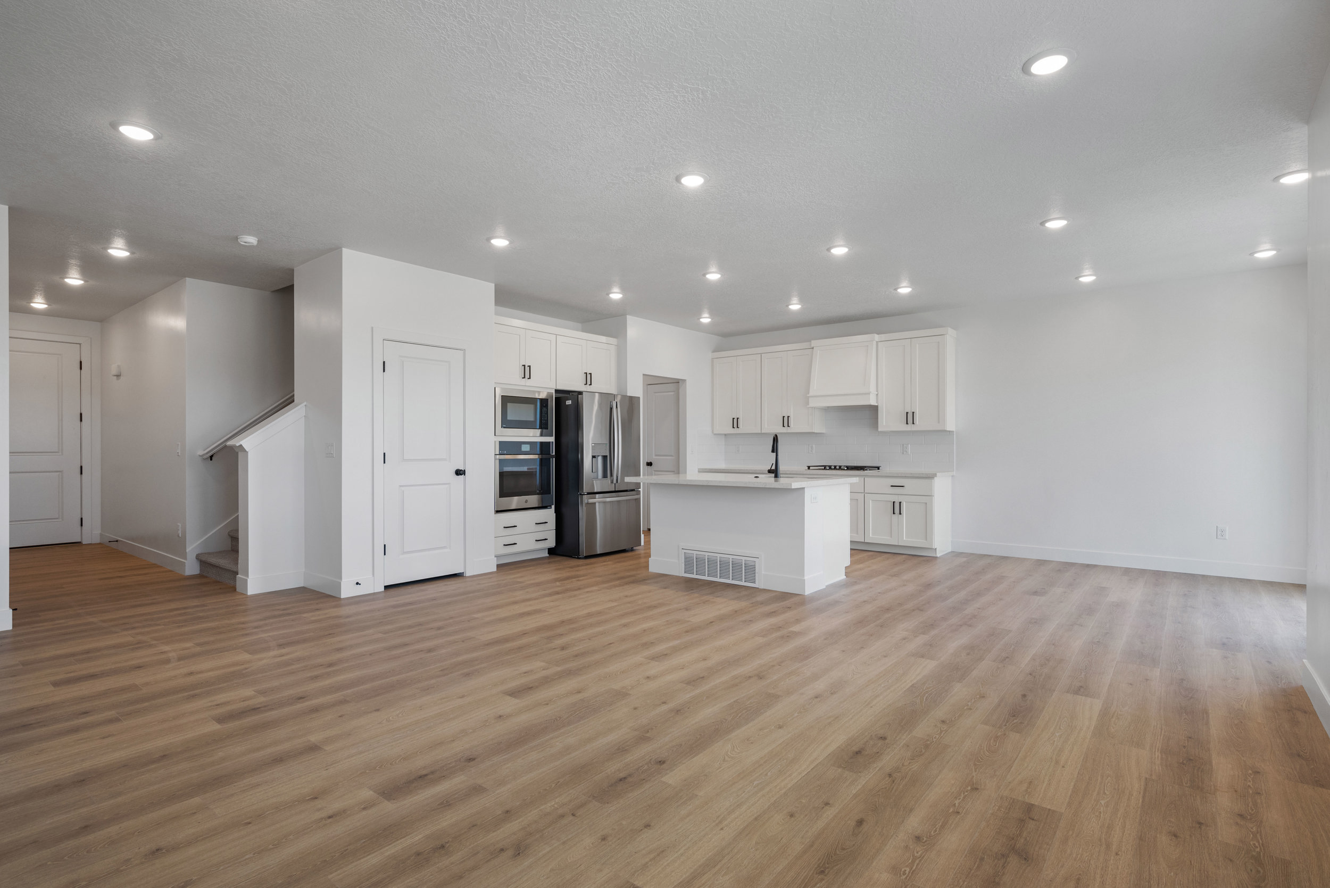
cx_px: 665
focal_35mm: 18
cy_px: 444
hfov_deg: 91.6
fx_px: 647
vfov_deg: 68.9
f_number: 8
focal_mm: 17.5
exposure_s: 1/8
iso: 500
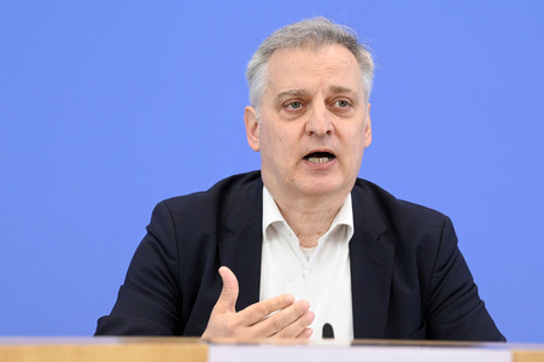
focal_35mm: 112
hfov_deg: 18.3
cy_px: 181
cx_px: 272
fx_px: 1691
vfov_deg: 12.2
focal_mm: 112
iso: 3200
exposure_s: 1/500
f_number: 5.6
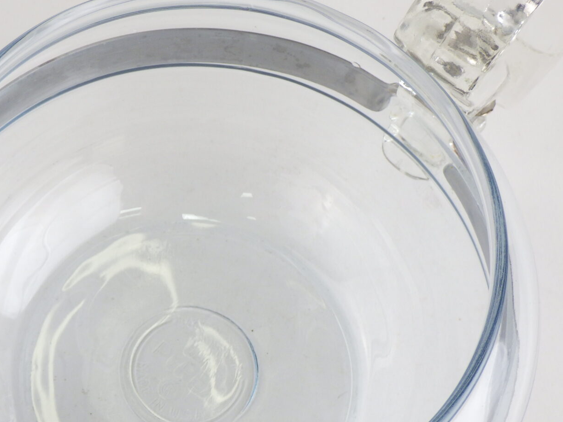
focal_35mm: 66
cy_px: 272
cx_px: 161
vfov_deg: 22.2
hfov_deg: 29.1
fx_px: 1073
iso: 125
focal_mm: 7.5
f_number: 4.2
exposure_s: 1/100
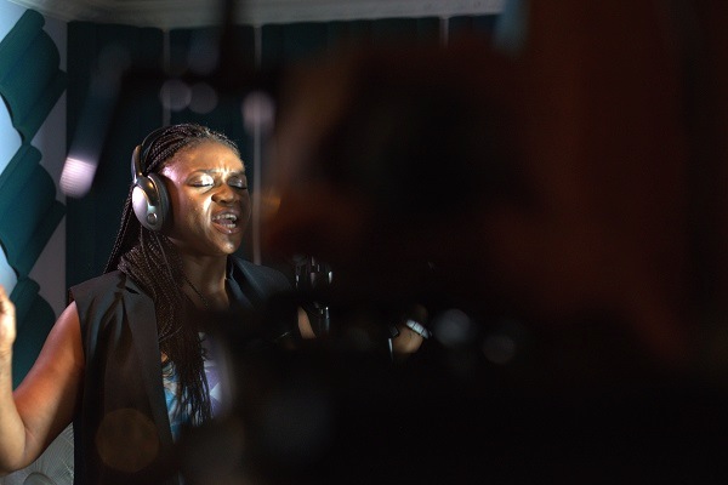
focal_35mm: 50
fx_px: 1011
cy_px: 242
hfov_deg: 39.6
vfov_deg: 27.0
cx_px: 364
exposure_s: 1/100
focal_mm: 50
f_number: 3.5
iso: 1600
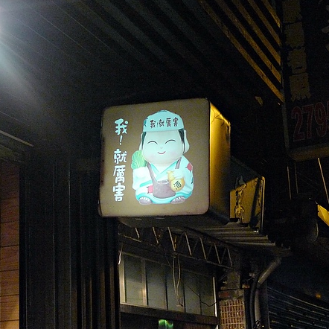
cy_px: 163
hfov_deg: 24.0
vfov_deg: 24.0
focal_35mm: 72
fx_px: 774
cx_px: 132
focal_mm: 12.8
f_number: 2.8
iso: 800
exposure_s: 1/50
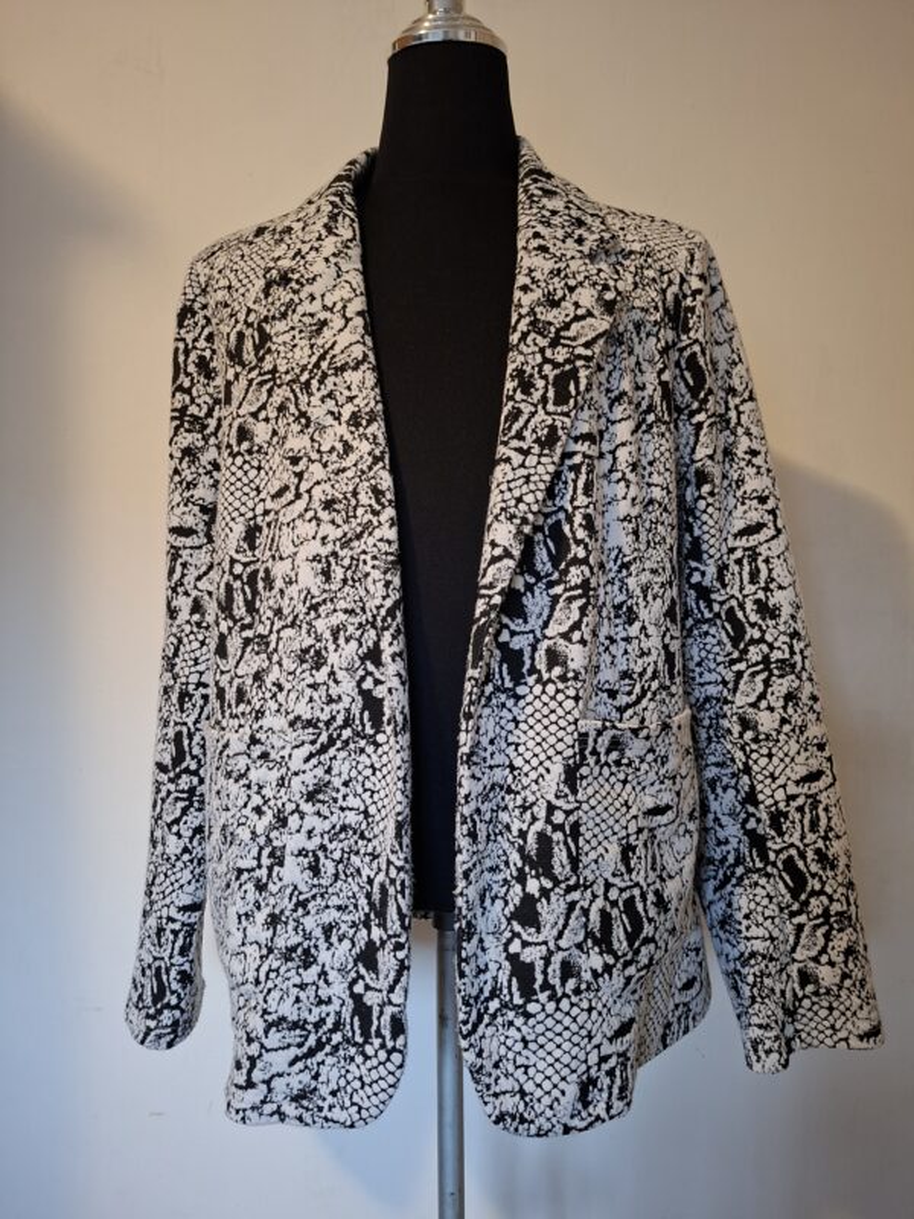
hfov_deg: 58.9
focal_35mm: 23
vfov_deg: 73.9
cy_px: 610
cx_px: 457
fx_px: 810
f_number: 1.8
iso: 640
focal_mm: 5.54
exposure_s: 1/24
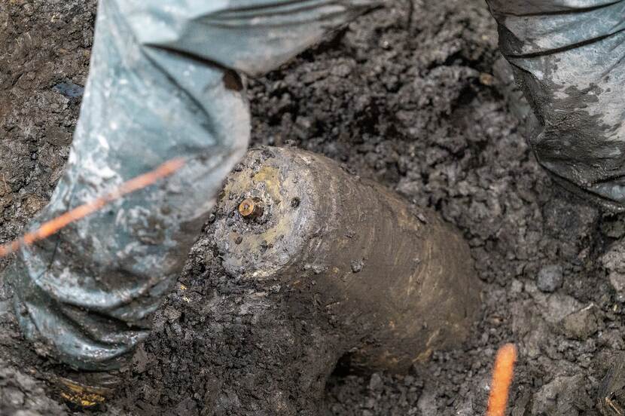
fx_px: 2255
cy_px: 208
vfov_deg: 10.5
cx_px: 312
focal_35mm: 130
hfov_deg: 15.8
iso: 6400
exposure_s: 1/125
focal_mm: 130
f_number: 2.8
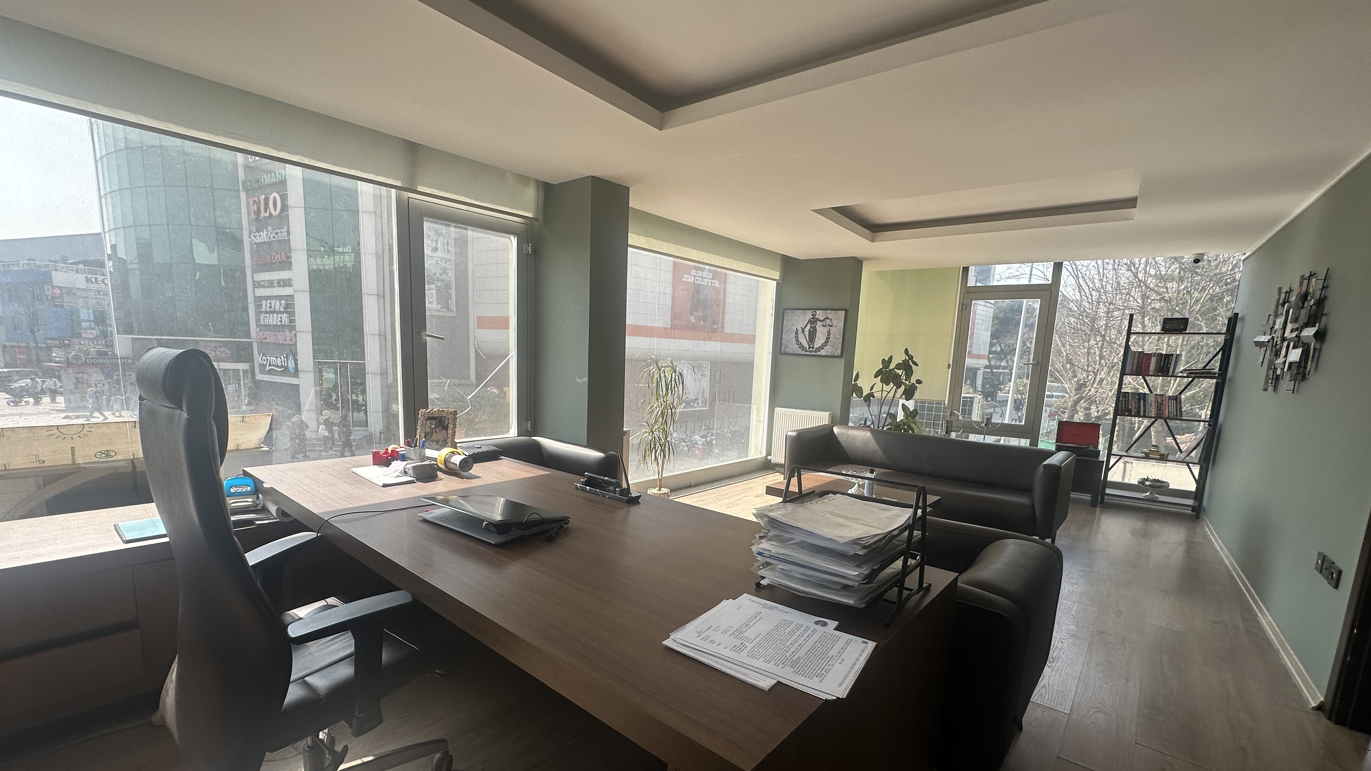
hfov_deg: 99.3
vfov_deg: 66.7
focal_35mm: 16
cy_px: 446
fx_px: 582
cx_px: 659
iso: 40
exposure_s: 1/132
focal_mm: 2.22
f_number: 2.2
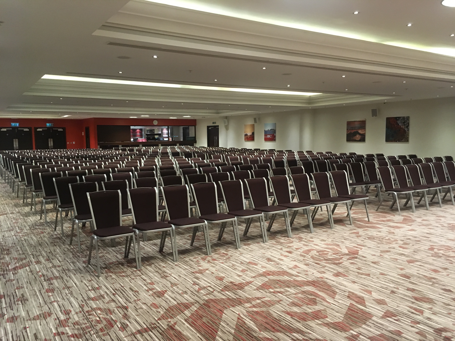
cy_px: 170
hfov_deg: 61.7
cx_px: 228
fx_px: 381
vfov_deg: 48.2
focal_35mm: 29
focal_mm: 4.15
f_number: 2.2
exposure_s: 1/17
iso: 200
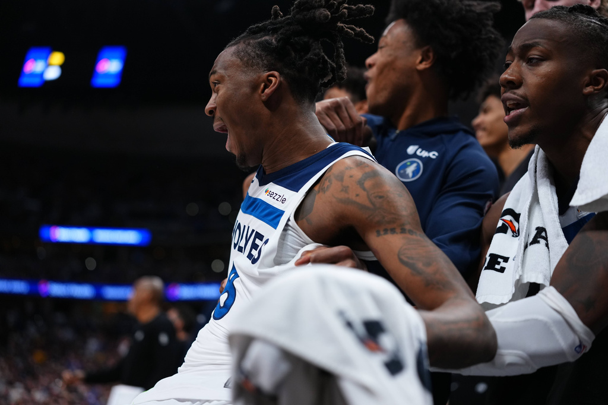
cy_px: 202
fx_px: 844
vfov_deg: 27.0
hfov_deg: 39.6
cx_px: 304
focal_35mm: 50
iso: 1600
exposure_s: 1/1600
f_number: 2
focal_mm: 50
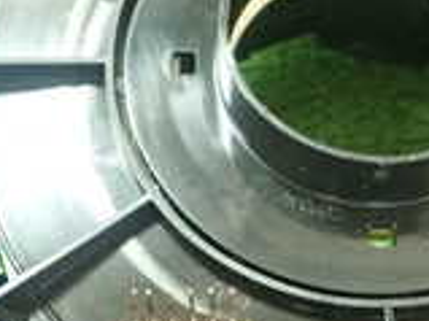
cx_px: 343
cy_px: 127
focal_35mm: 113
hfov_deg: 17.3
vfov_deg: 13.1
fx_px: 1399
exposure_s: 1/100
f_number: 2.3
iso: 800
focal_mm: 5.5
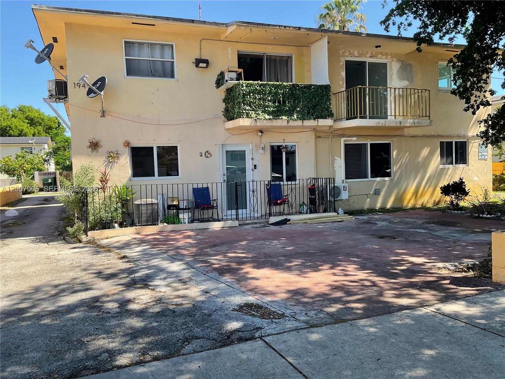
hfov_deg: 61.7
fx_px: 423
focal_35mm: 29
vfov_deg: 48.2
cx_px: 252
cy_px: 190
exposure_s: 1/439
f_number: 1.8
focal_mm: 3
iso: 16
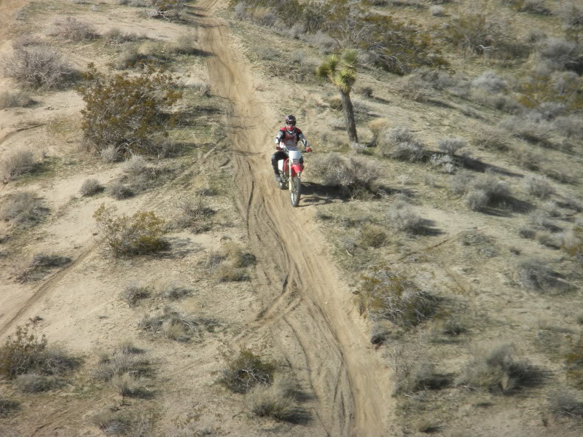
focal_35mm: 260
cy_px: 218
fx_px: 4379
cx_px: 292
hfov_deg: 7.6
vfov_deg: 5.7
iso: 80
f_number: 5.3
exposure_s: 1/557
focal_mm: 46.2
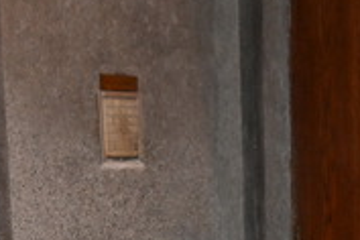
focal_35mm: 140
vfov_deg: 9.4
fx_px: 1400
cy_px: 407
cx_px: 480
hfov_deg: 14.0
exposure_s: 1/100
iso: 4000
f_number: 3.5
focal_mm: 24
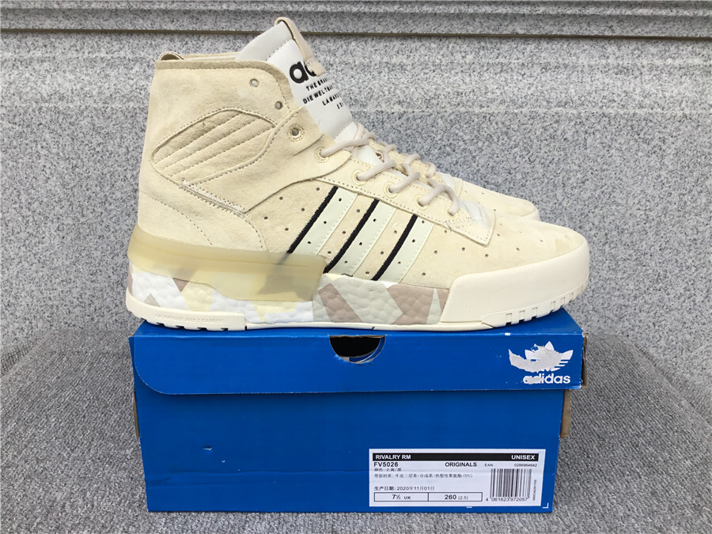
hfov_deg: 58.4
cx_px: 356
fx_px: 638
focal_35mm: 31
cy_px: 267
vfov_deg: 45.4
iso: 25
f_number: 2.4
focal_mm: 3.3
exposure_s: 1/169
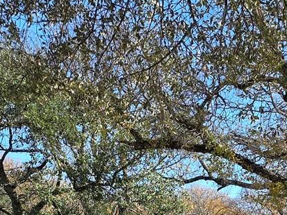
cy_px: 373
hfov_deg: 16.8
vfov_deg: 12.1
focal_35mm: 114
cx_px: 300
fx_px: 945
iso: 12
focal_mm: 6.3
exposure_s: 1/336
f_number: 1.7
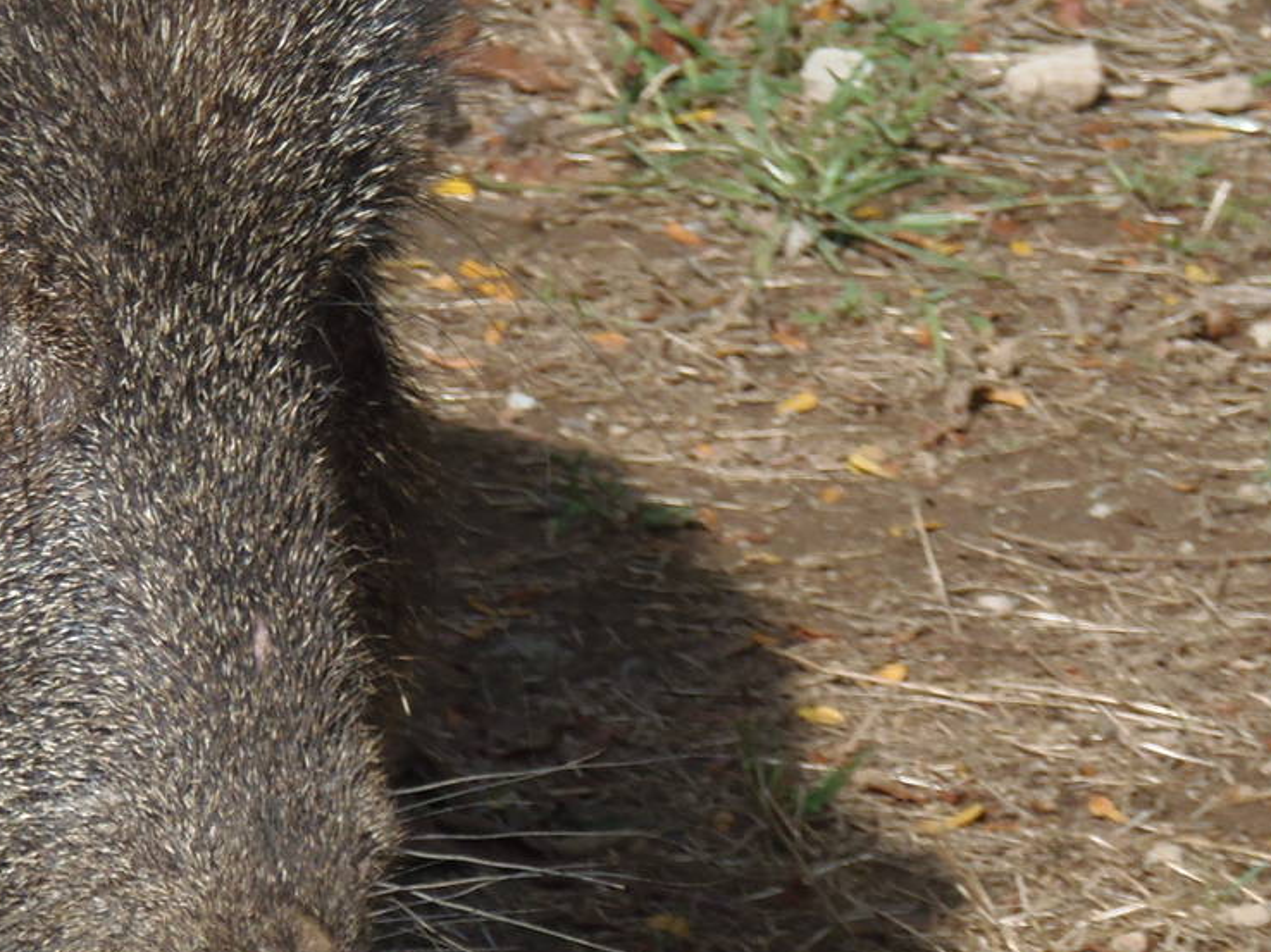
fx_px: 25951
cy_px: 372
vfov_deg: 2.1
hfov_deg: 2.8
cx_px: -83
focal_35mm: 707
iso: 64
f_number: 5
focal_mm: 60.4
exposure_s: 1/400
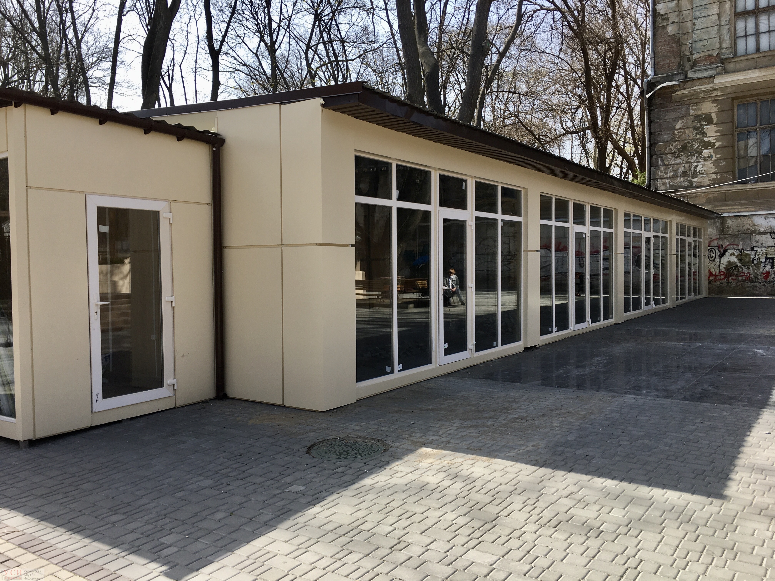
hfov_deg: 61.7
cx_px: 388
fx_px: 649
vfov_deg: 48.2
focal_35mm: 29
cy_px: 290
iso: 25
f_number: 2.2
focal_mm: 4.15
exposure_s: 1/754
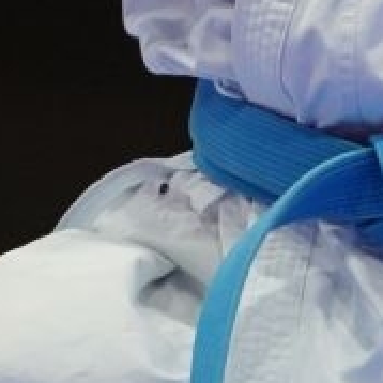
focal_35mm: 1335
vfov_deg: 1.3
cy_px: 111
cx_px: 302
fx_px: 16711
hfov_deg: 1.3
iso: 1600
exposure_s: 1/500
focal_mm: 156
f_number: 2.8
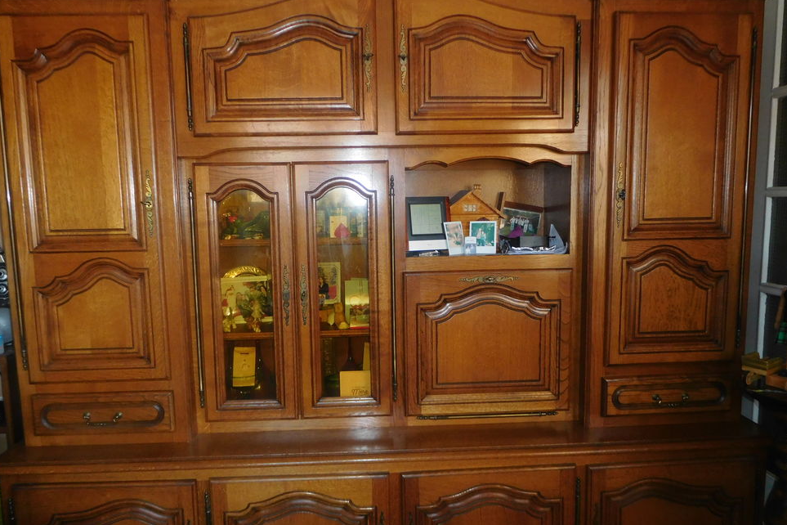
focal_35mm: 27
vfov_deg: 47.9
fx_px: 590
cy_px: 278
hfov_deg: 67.4
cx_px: 384
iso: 320
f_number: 3.4
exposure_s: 1/30
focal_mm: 4.5
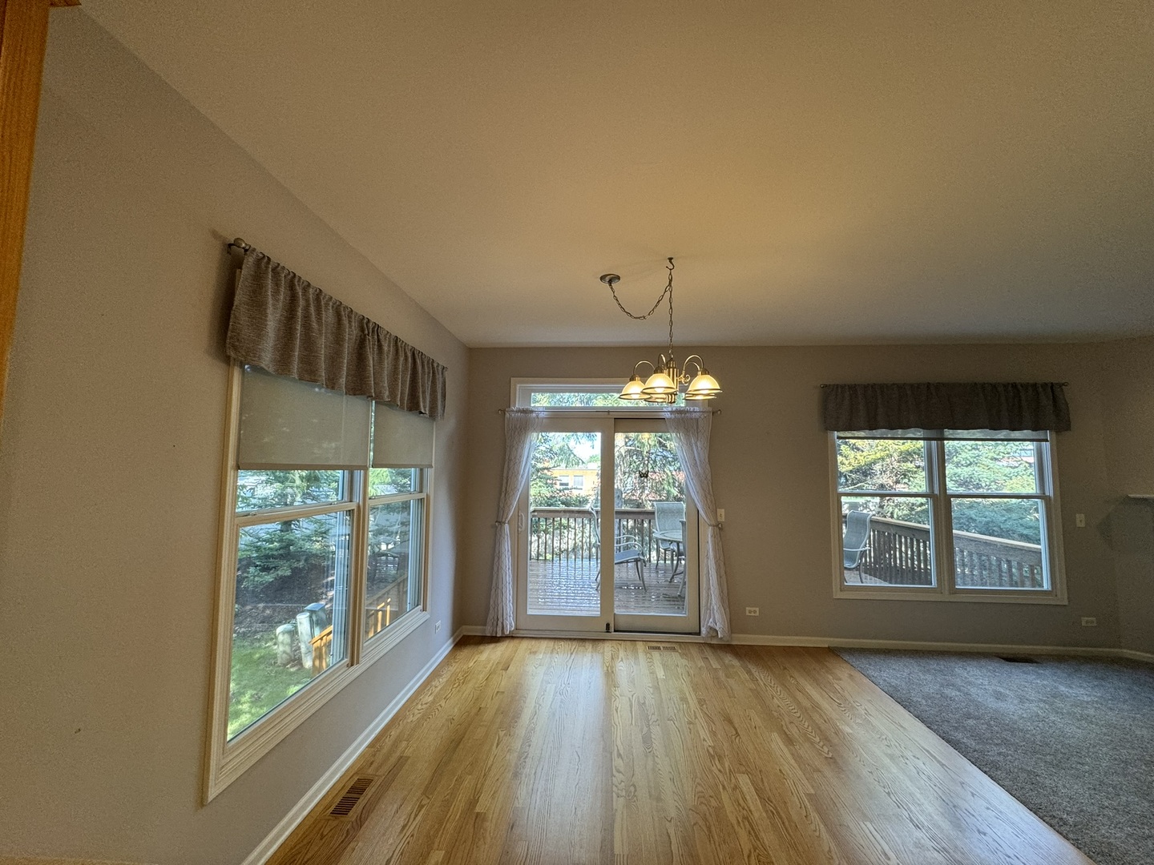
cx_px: 577
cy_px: 432
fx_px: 467
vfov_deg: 85.7
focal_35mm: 14
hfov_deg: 102.1
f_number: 2.2
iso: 125
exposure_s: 1/120
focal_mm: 2.22
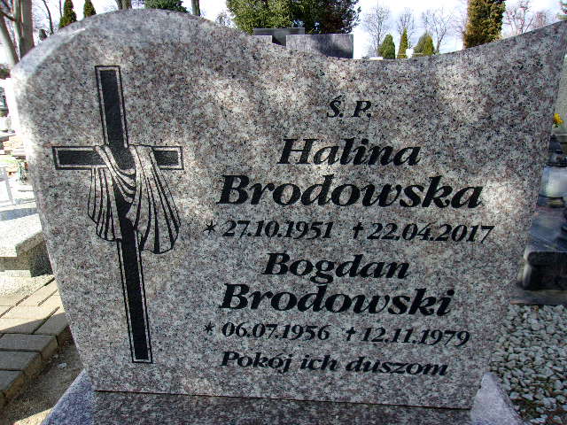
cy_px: 212
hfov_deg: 65.3
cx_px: 284
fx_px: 442
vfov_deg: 51.4
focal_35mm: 27
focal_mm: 4.9
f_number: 3
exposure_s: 1/400
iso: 80
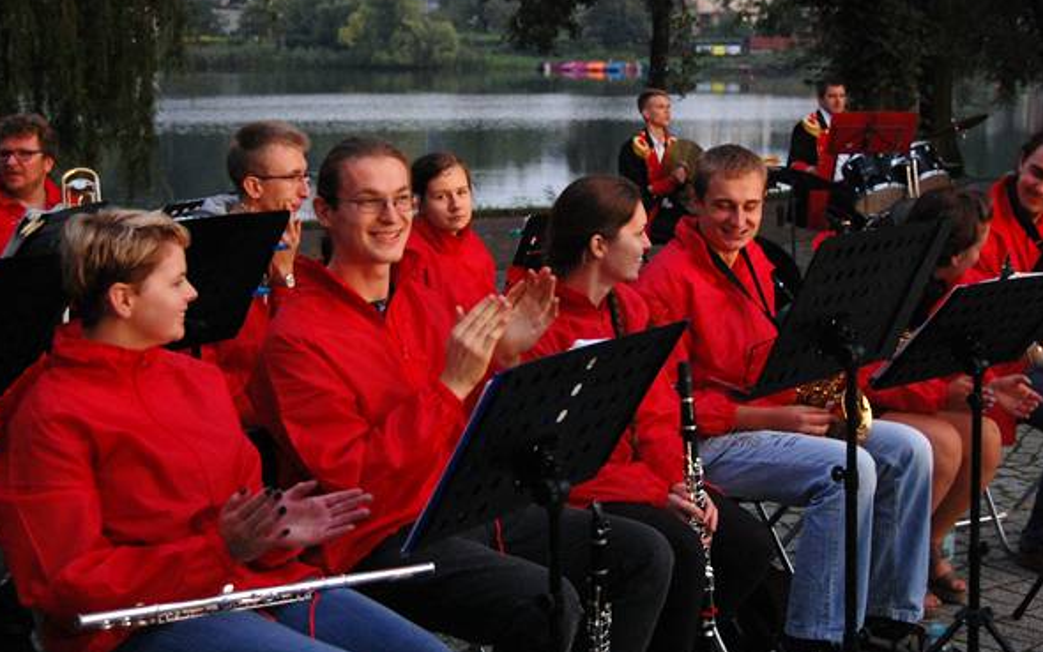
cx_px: 594
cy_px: 269
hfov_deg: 35.0
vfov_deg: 22.4
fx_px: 1649
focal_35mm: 58
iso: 800
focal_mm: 32
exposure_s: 1/80
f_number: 4.5
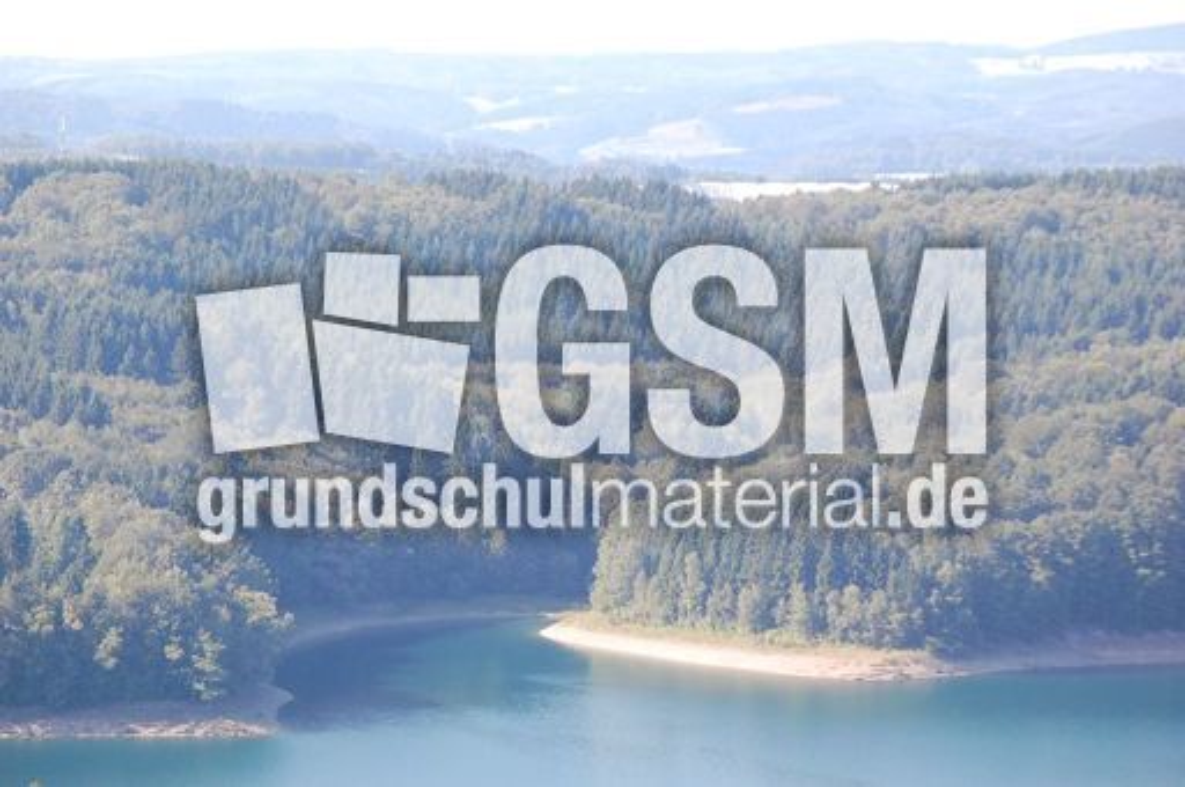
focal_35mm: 180
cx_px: 592
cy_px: 394
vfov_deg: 7.6
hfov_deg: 11.4
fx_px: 5917
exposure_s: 1/100
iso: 400
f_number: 9
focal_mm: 120
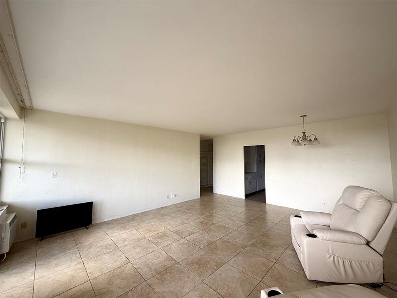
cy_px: 149
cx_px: 198
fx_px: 161
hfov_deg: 102.1
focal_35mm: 14
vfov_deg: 85.7
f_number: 2.2
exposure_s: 1/99
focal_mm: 2.22
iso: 50
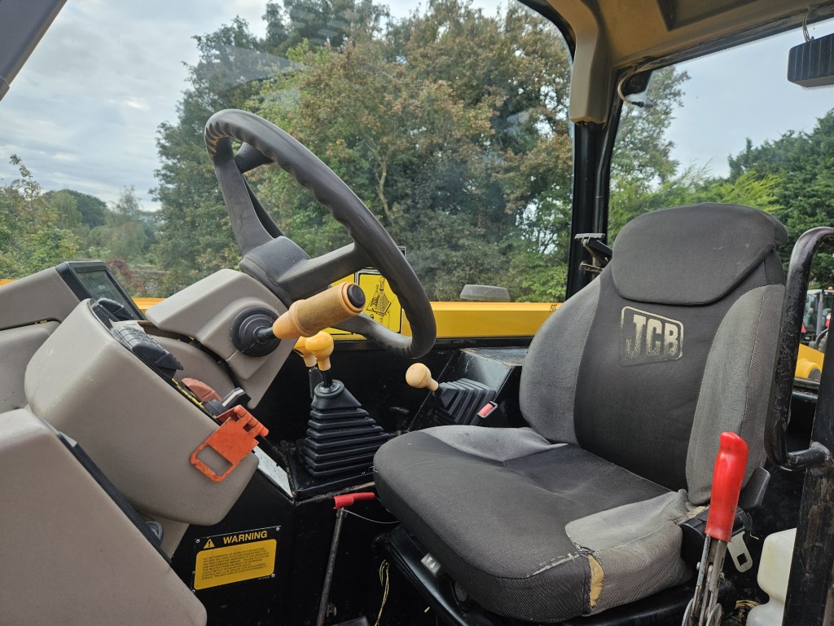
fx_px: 554
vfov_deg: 58.9
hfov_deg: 73.9
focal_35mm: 23
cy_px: 313
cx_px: 417
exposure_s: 1/190
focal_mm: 5.4
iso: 50
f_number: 1.8
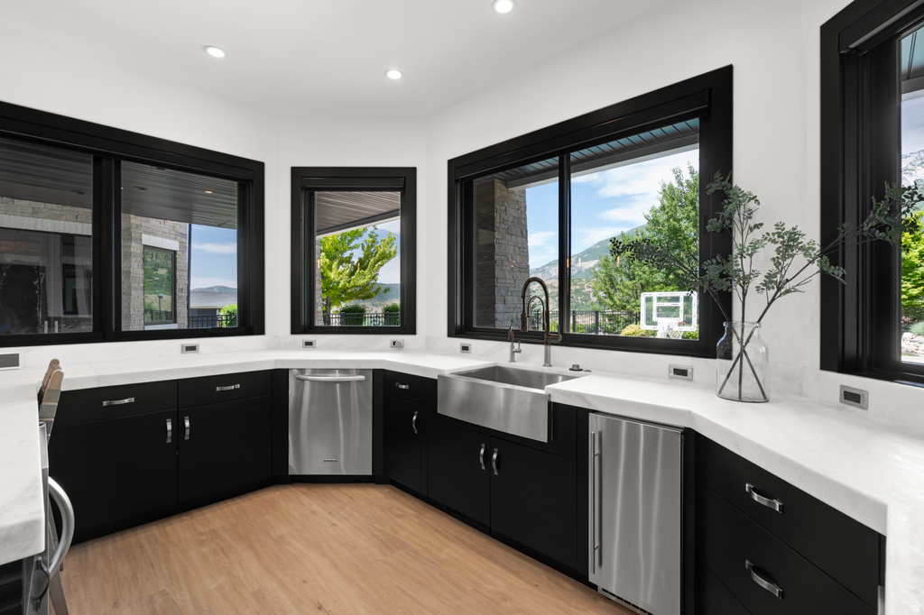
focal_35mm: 16
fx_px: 411
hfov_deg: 96.8
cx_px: 462
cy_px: 308
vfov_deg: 73.7
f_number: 9
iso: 320
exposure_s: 1/15
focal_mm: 16
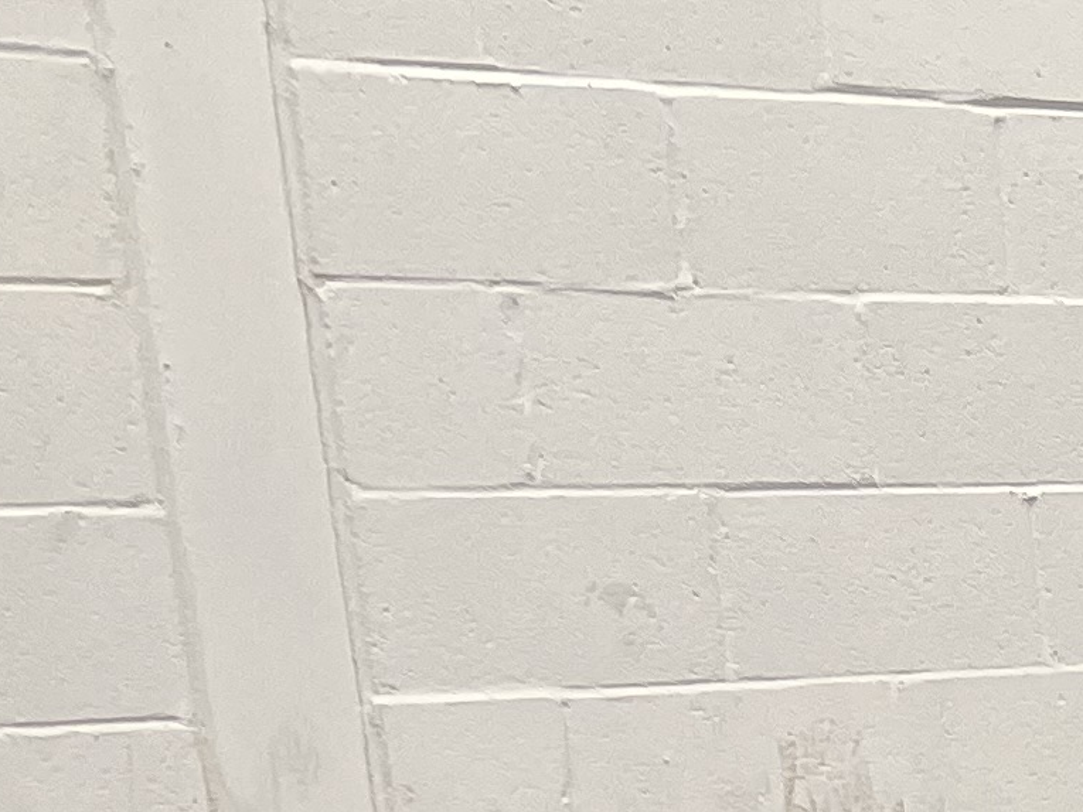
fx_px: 4287
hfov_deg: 11.3
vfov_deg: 9.5
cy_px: 2014
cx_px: 2789
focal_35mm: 137
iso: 80
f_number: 1.5
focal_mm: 5.7
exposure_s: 1/60
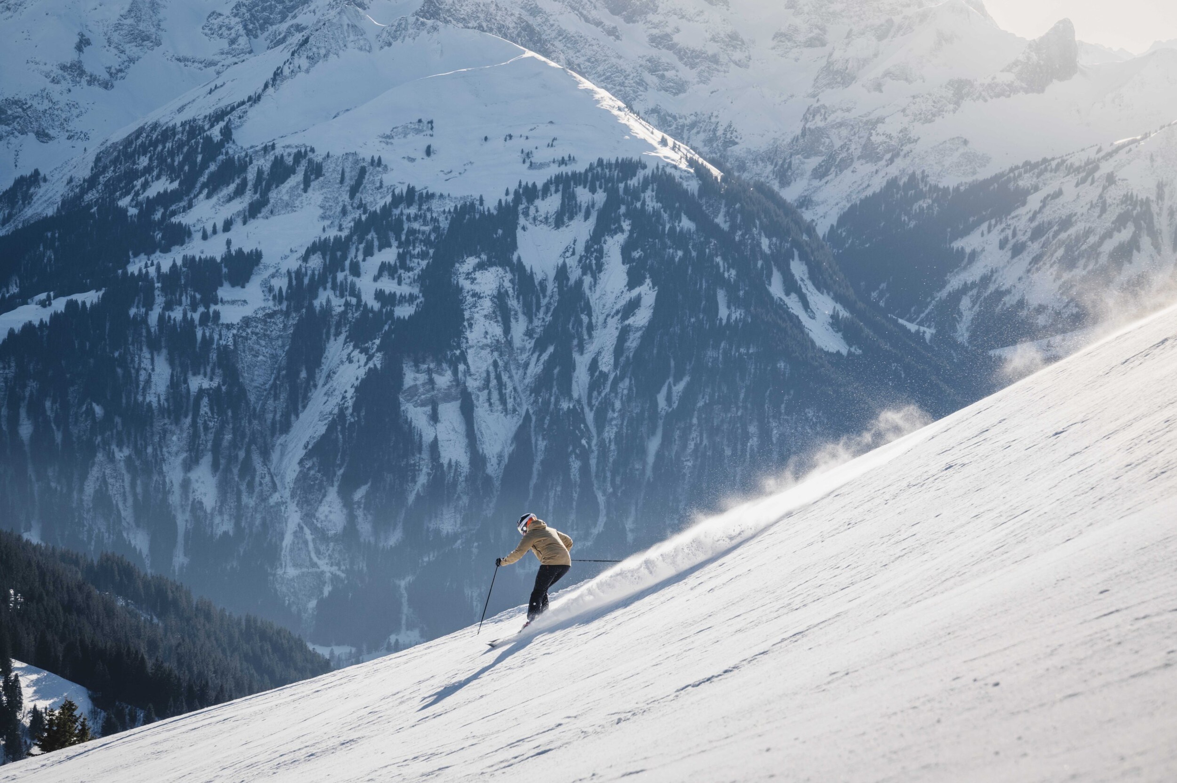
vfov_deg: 17.9
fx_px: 2483
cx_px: 588
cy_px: 392
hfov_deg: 26.7
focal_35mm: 76
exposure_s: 1/1250
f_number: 8
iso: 400
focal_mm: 76
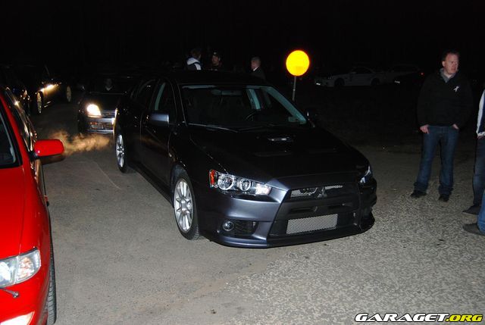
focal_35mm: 34
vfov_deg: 38.5
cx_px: 242
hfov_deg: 55.0
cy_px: 162
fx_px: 466
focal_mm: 23
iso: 200
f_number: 3.8
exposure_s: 1/60
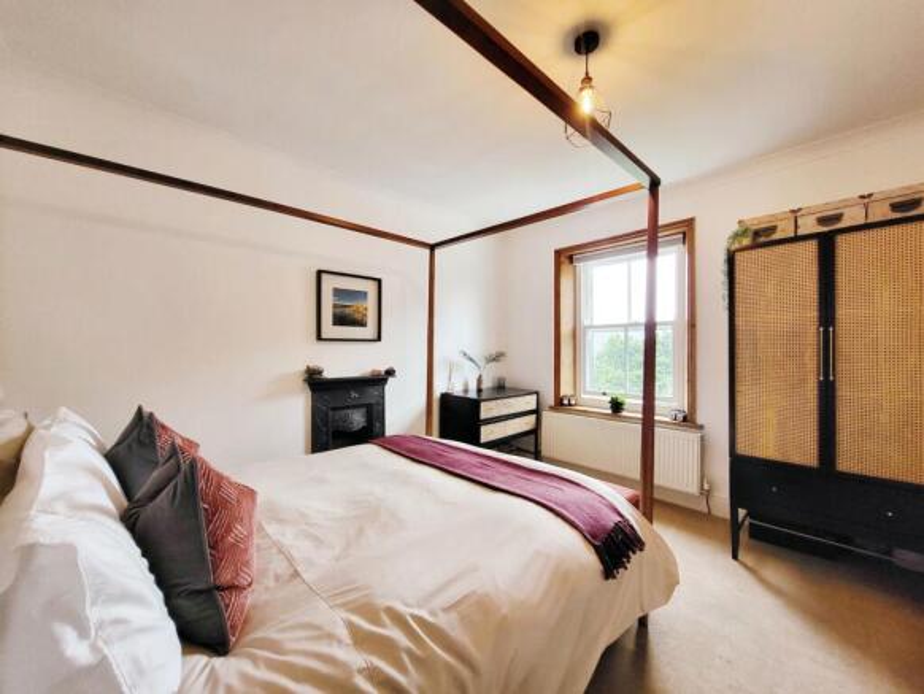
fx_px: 347
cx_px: 462
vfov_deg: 90.0
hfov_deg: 106.2
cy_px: 347
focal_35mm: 13
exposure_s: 1/50
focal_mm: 1.74
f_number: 2.2
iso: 320
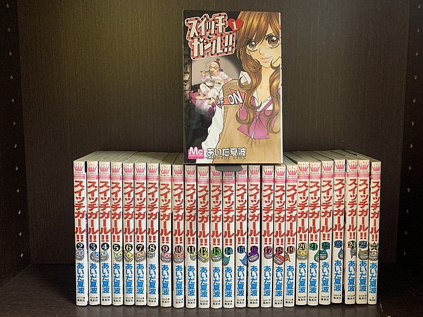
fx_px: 318
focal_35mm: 26
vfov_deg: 53.1
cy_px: 158
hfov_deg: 67.3
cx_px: 212
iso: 320
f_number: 1.8
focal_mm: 4.25
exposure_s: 1/33
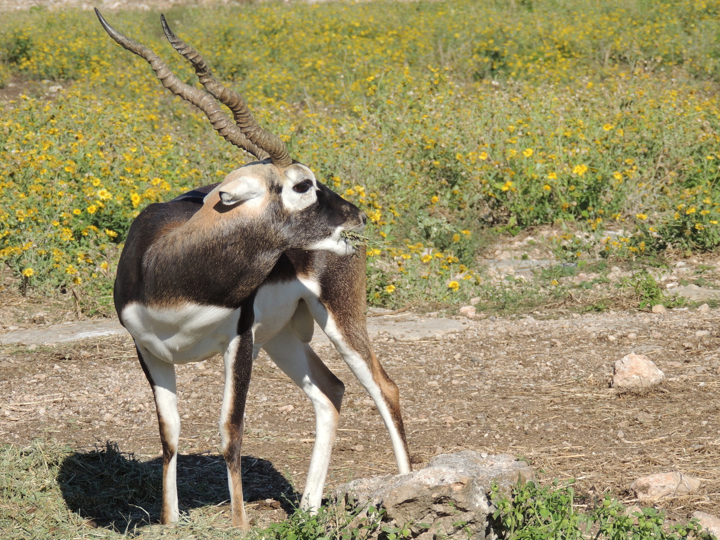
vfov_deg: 7.4
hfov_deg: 9.9
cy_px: 270
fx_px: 4160
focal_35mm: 200
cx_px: 360
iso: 100
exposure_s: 1/640
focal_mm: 35.6
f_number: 4.6
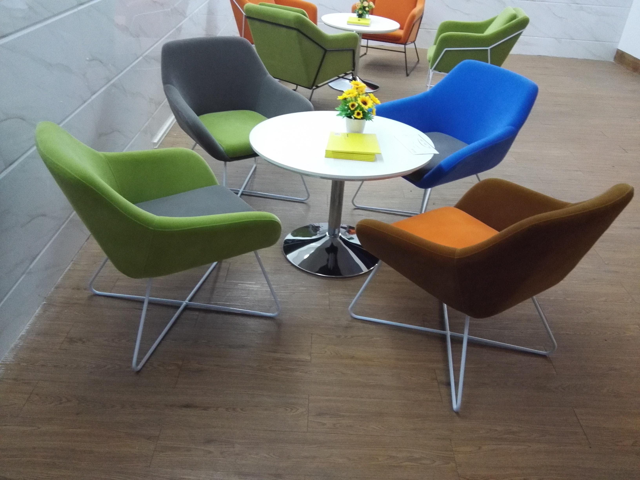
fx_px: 536
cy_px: 240
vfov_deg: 48.2
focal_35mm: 29
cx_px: 320
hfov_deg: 61.7
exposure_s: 1/25
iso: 400
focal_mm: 3.8
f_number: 2
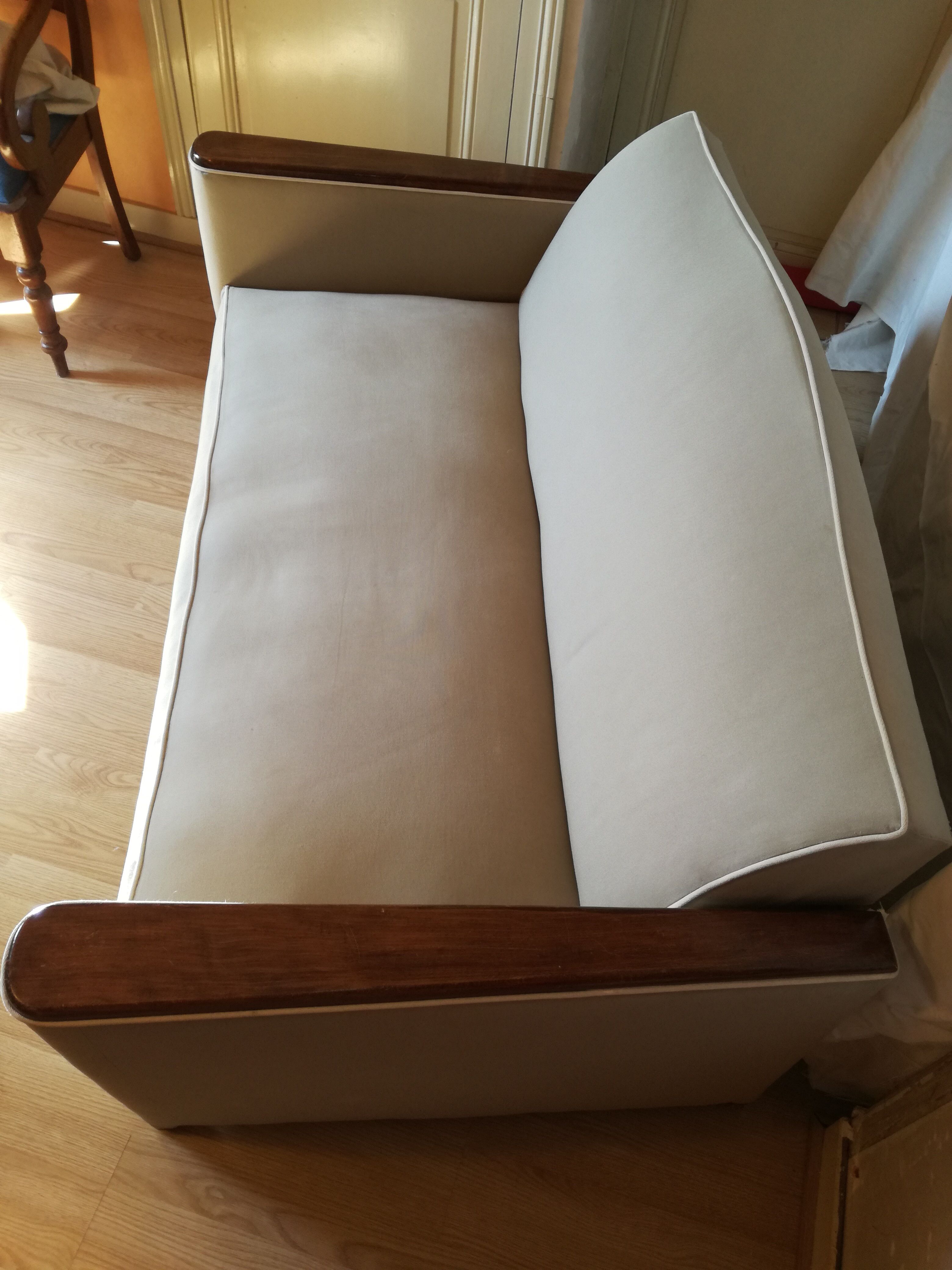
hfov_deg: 51.4
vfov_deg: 65.3
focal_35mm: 27
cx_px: 476
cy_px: 635
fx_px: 990
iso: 100
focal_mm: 3.79
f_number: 2
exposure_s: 1/33.3
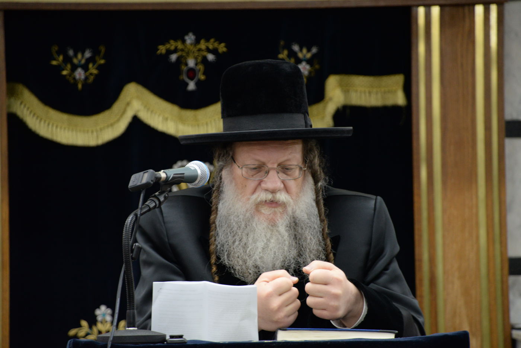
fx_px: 3474
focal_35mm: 240
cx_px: 260
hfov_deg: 8.6
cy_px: 174
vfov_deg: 5.7
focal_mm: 240
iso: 2500
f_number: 6.3
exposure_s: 1/80
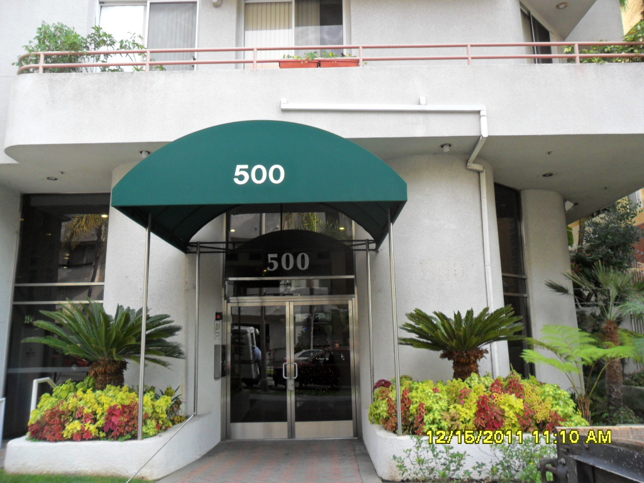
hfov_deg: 65.3
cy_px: 242
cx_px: 322
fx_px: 502
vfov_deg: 51.4
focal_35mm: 27
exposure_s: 1/125
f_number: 3.5
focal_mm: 4.9
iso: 100
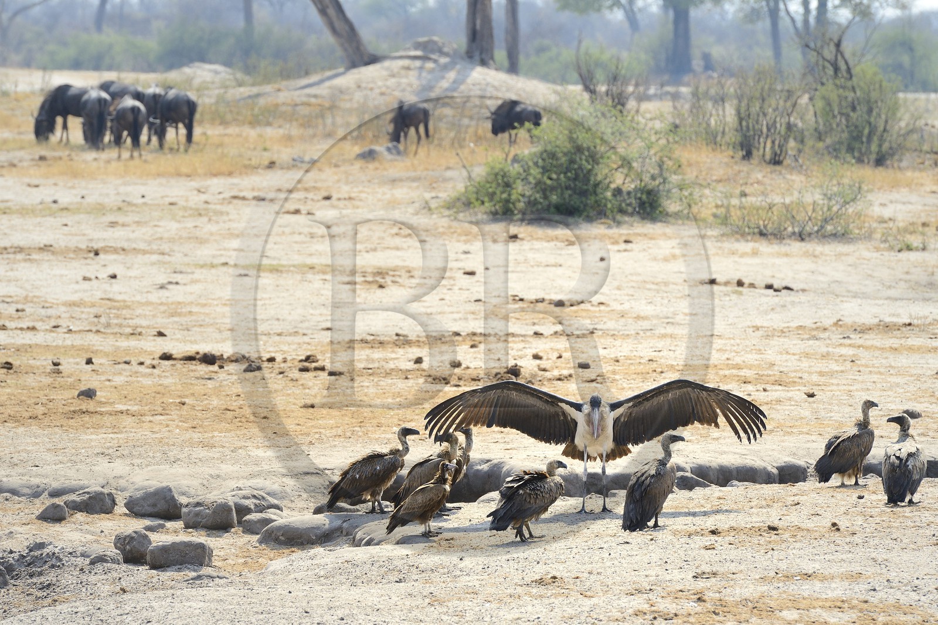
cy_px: 312
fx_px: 7294
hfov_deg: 7.4
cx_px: 469
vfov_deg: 4.9
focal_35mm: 280
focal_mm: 280
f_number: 9
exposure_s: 1/640
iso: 400
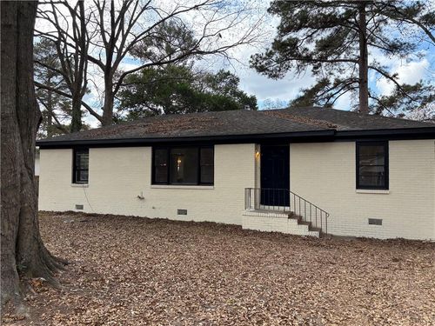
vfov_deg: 53.1
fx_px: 327
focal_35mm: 26
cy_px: 163
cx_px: 218
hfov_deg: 67.3
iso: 50
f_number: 1.6
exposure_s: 1/818
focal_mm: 5.96
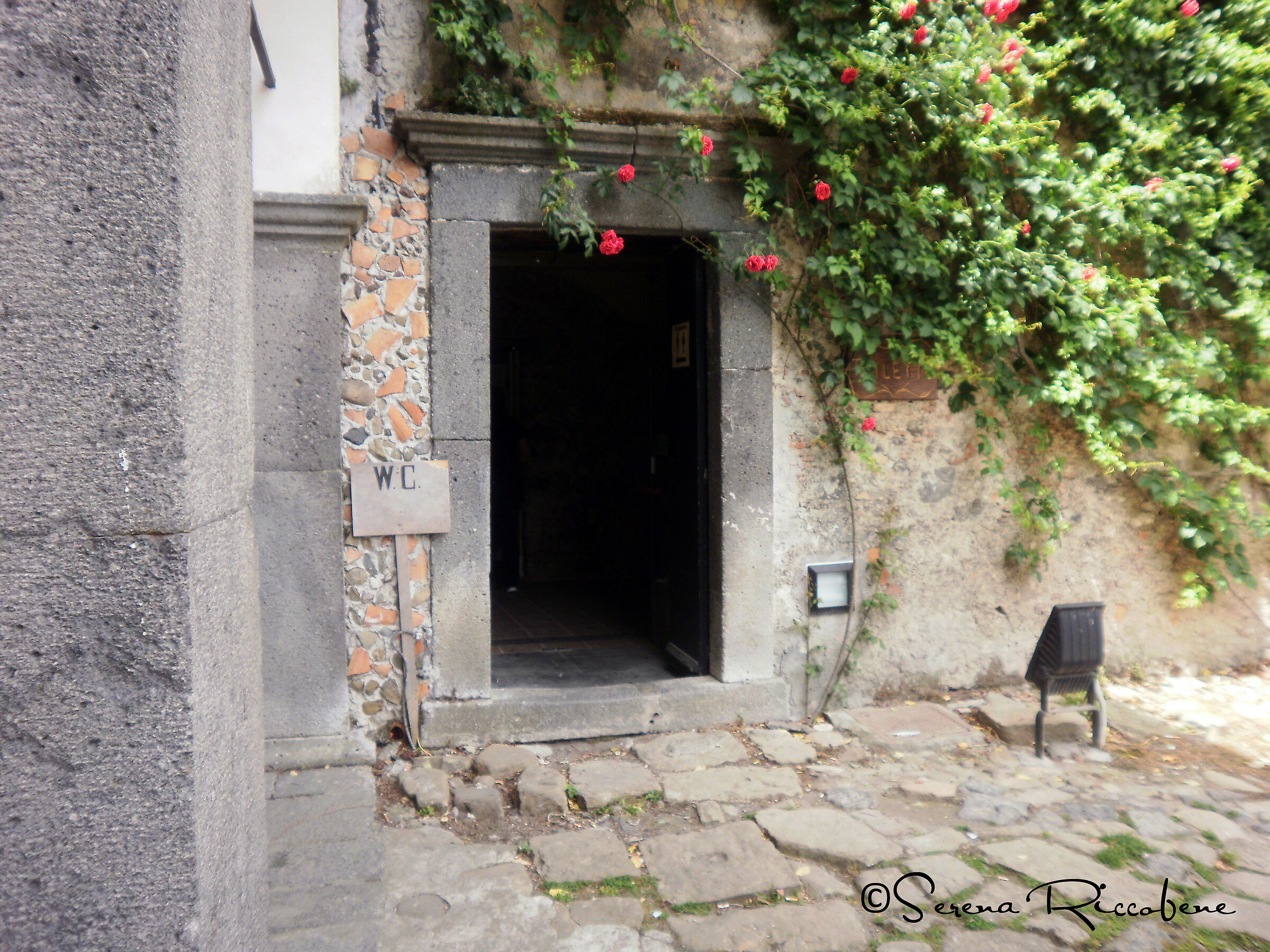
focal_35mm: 26
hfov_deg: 67.3
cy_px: 476
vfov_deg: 53.1
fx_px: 954
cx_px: 635
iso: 100
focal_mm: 4.65
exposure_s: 1/320
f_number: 2.6
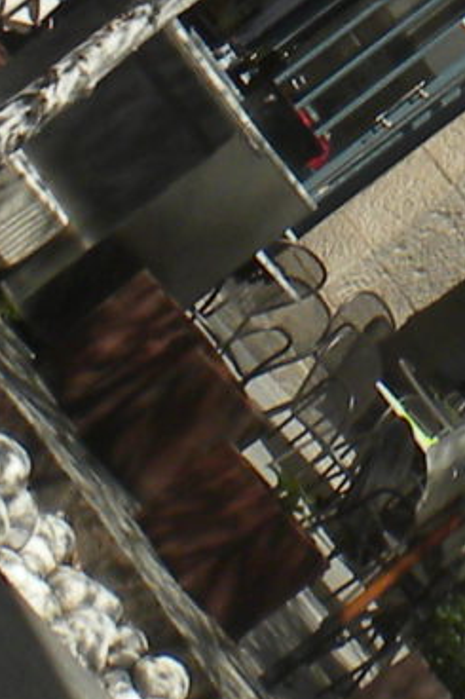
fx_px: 5197
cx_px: 723
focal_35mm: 268
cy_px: -534
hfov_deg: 5.1
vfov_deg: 7.5
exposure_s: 1/120
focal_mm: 6.6
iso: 64
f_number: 10
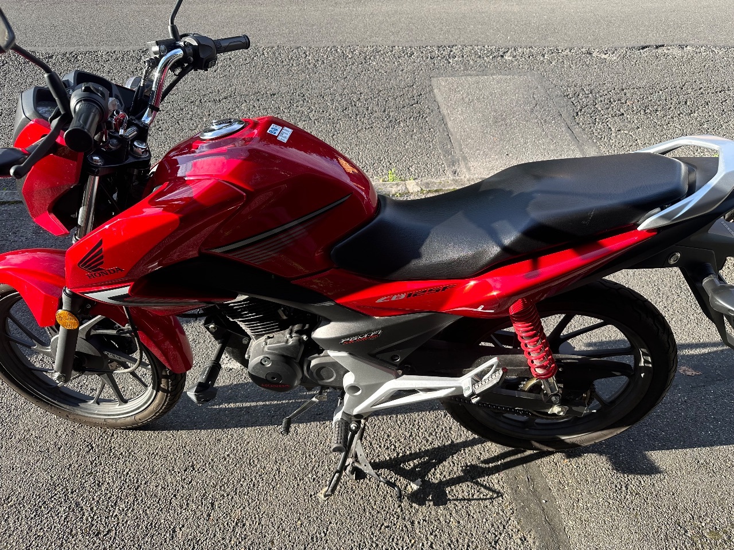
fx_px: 509
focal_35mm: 24
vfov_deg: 56.8
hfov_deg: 71.6
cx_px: 367
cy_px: 275
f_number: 1.78
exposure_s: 1/549
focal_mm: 6.86
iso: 80
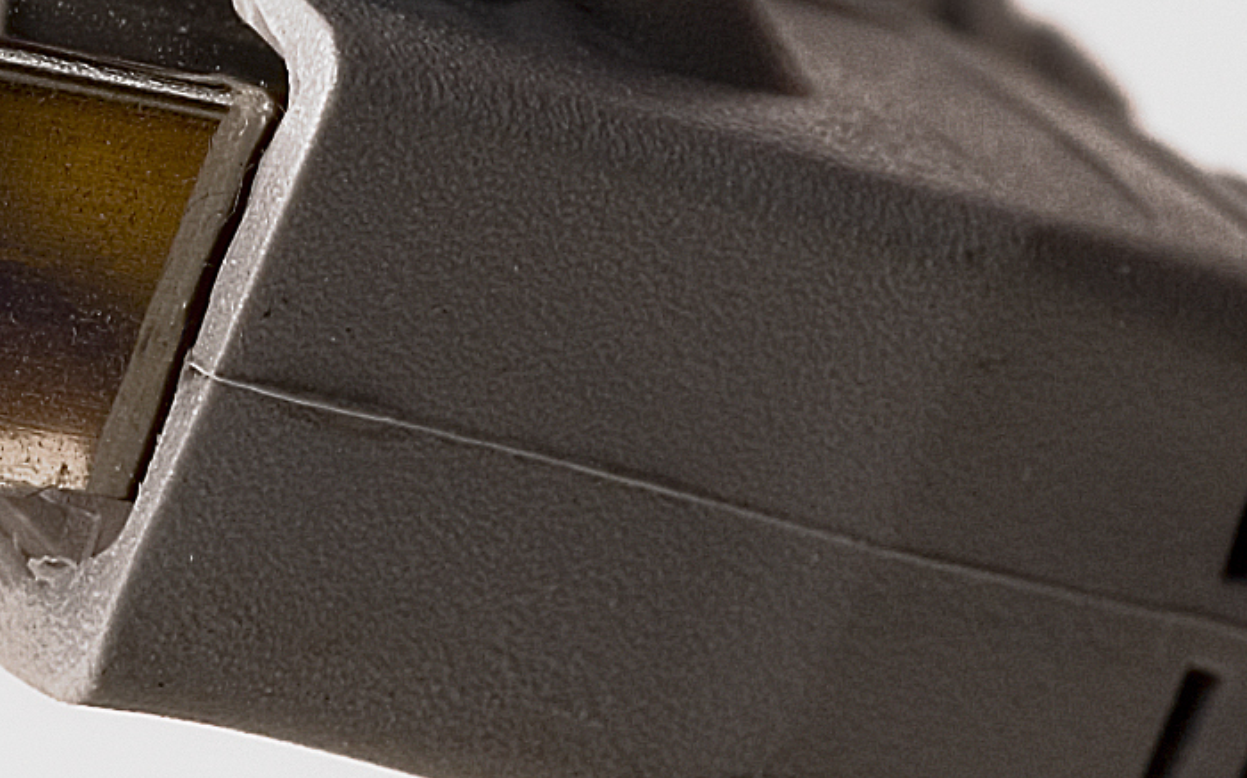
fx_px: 13386
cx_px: 5
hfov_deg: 5.3
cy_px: -151
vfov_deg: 3.3
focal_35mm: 394
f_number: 11
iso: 200
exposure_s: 1/60
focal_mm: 60
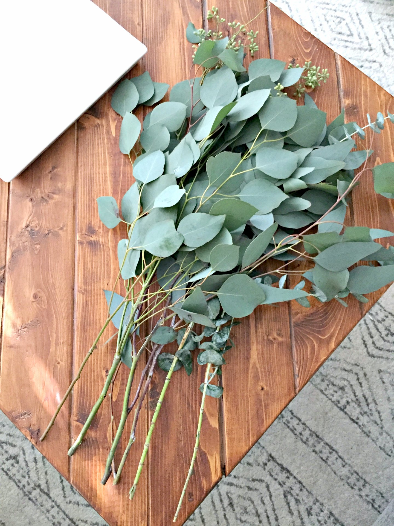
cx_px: 197
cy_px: 263
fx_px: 440
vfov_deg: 61.7
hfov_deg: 48.2
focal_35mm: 29
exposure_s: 1/15
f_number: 2.2
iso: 400
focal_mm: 4.15
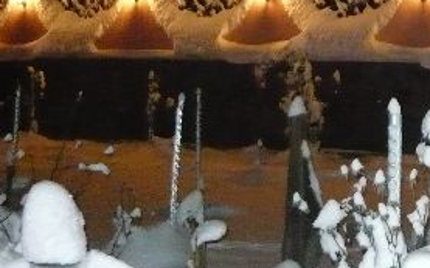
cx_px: 570
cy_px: -28
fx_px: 1183
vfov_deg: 12.7
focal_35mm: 101
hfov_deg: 19.0
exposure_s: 1/30
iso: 1000
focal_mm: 5.5
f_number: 2.8
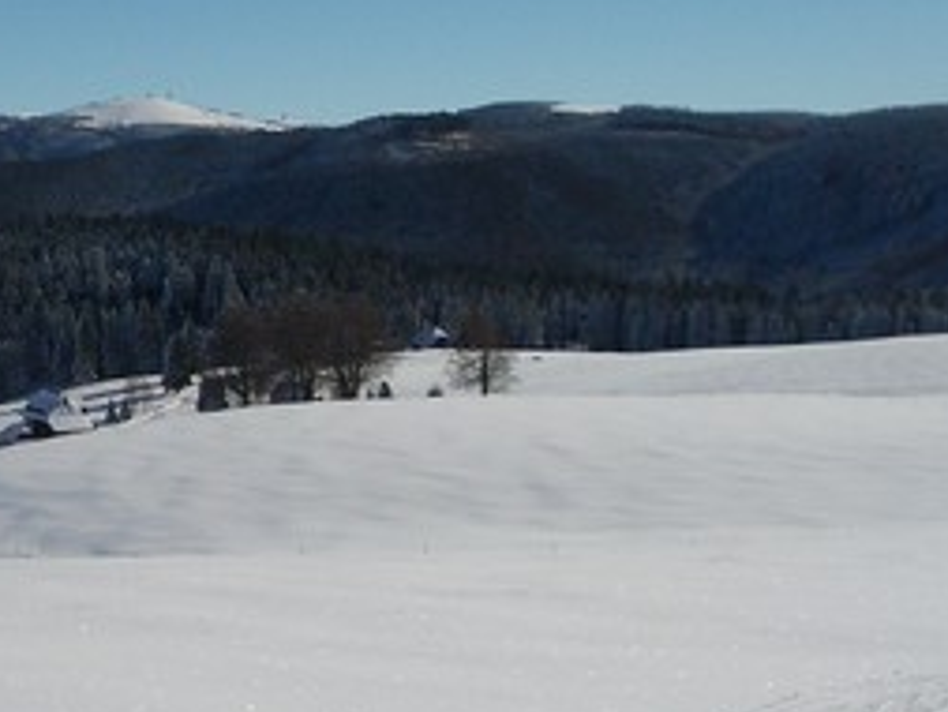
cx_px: 120
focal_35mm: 76
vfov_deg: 19.2
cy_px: 159
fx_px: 2082
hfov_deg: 25.0
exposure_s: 1/1600
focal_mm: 5.8
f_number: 4.3
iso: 80
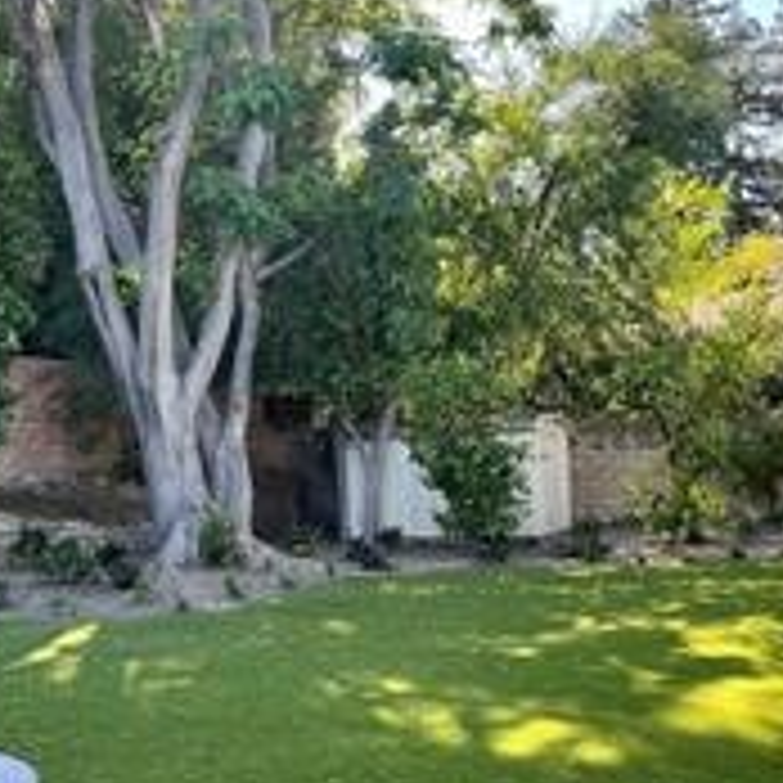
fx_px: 1152
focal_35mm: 45
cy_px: 378
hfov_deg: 37.5
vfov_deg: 37.5
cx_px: 412
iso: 50
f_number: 1.6
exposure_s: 1/418
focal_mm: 5.1
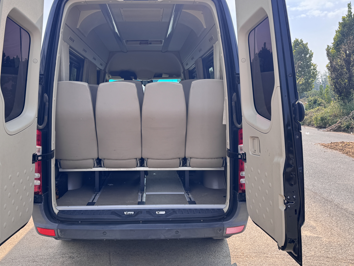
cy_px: 111
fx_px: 327
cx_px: 153
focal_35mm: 32
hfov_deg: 56.6
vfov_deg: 44.0
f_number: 1.78
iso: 80
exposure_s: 1/1456
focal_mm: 6.76
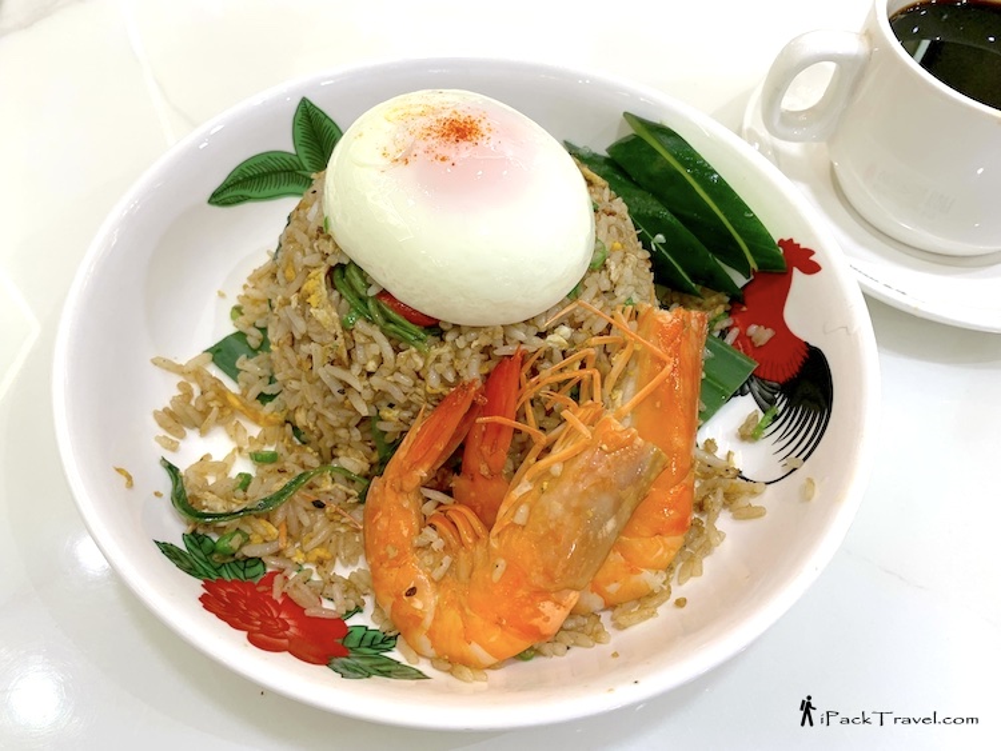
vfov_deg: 53.1
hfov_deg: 67.3
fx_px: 752
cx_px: 500
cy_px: 376
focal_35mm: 26
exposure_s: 1/122
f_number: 1.8
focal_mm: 4.25
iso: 64
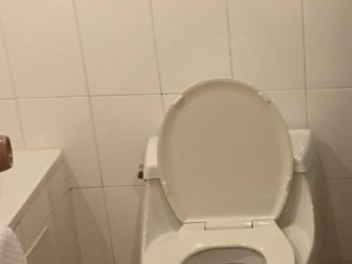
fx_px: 732
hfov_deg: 26.1
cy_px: 130
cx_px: 319
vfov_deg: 20.4
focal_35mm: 72
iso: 160
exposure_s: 1/8
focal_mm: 4.15
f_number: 2.2
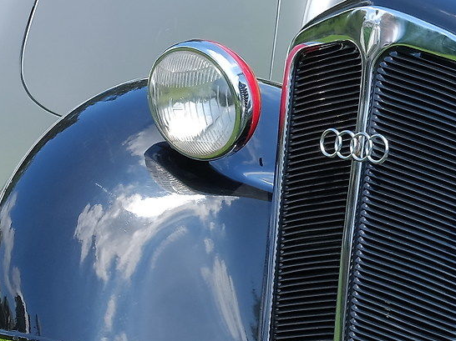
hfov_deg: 12.6
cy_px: 226
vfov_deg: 10.0
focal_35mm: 148
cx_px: 700
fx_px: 1949
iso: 200
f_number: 8
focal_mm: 23
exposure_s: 1/110
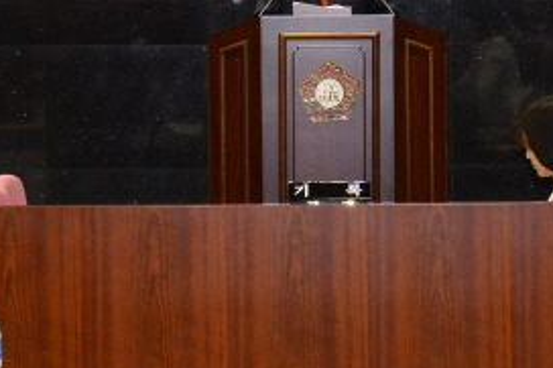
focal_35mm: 216
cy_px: 24
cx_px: 362
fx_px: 3316
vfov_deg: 6.3
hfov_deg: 9.5
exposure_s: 1/60
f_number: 7.1
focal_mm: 56
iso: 2000
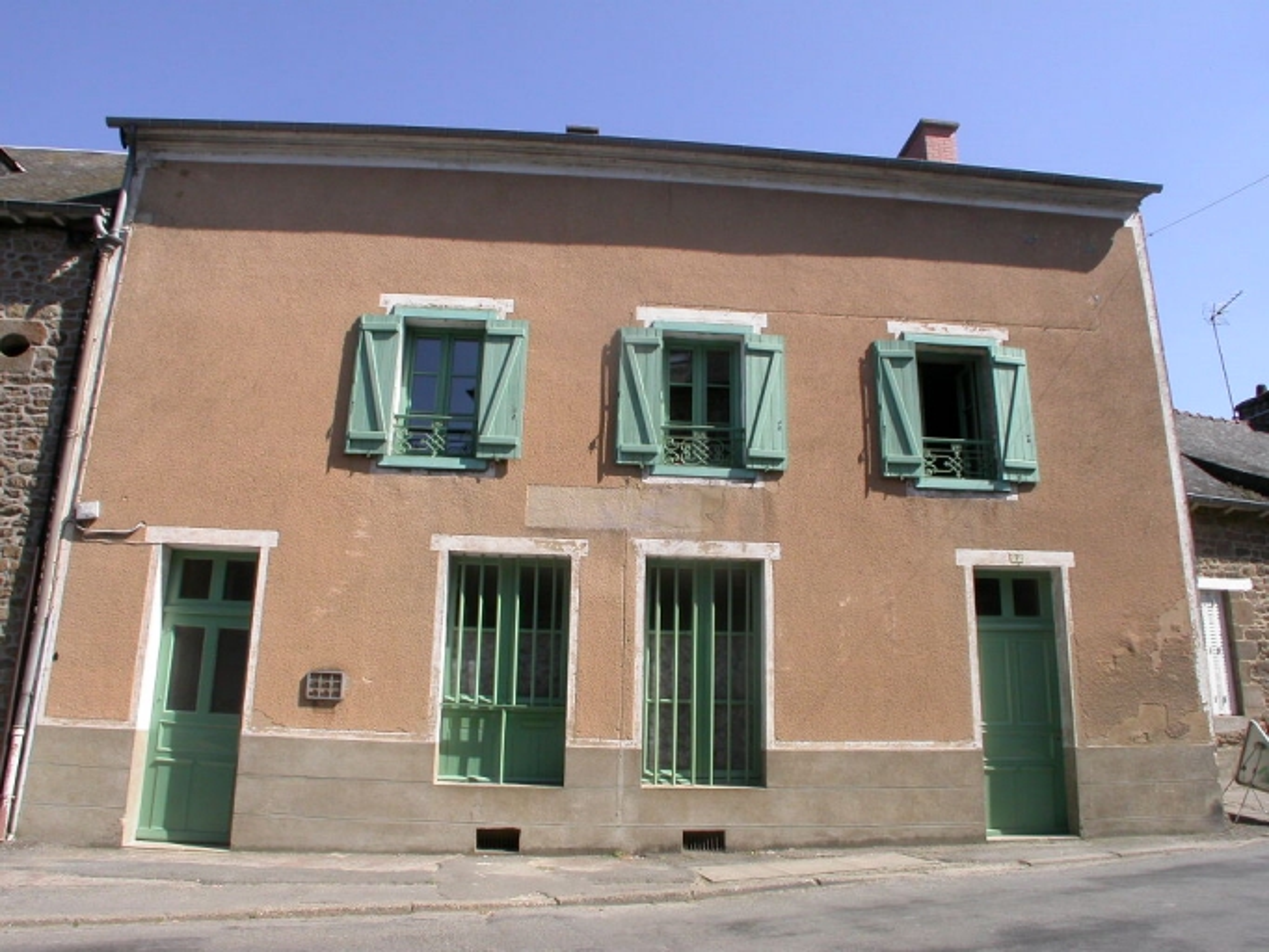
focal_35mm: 38
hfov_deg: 49.0
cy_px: 476
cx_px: 634
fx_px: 1394
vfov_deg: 37.7
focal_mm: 7.85
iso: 100
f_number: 6.7
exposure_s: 1/302
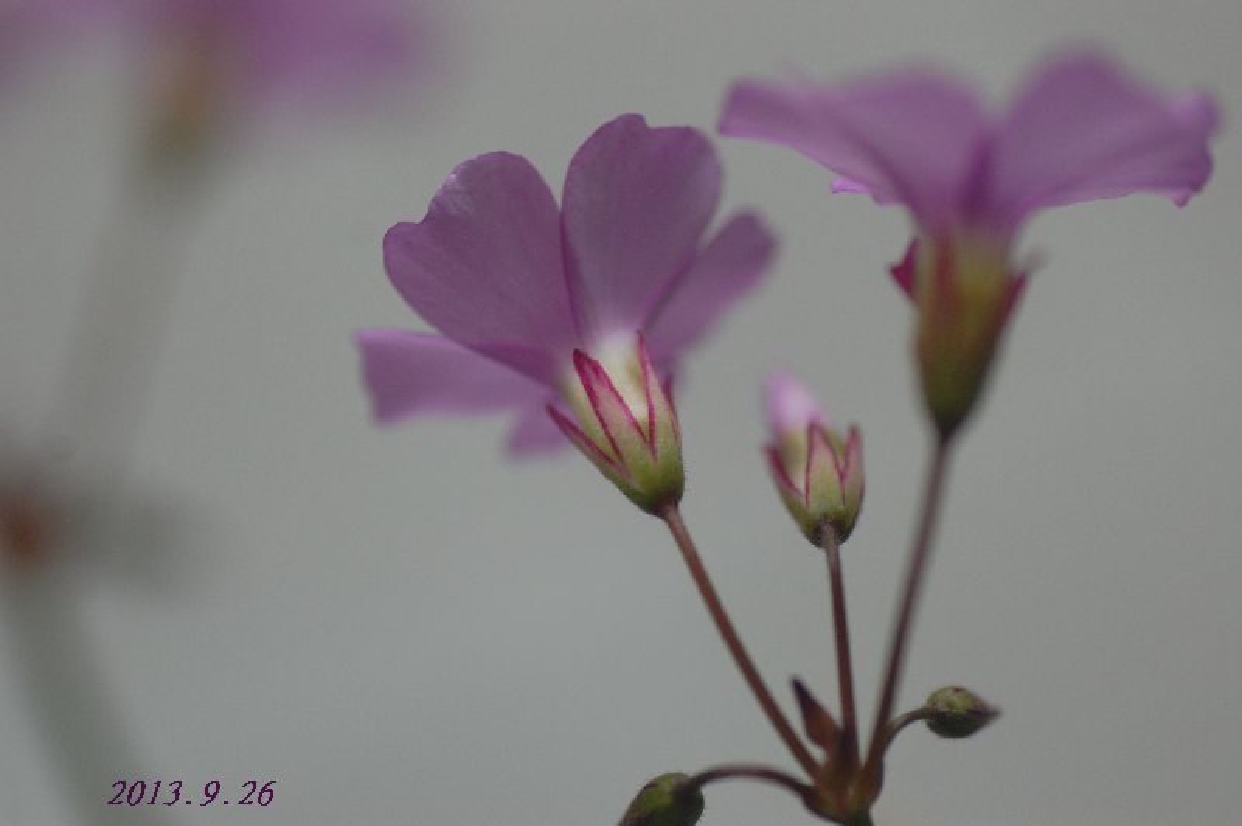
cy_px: 413
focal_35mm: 135
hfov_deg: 15.2
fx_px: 4654
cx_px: 621
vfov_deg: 10.1
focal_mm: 90
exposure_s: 1/125
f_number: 4.5
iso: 560
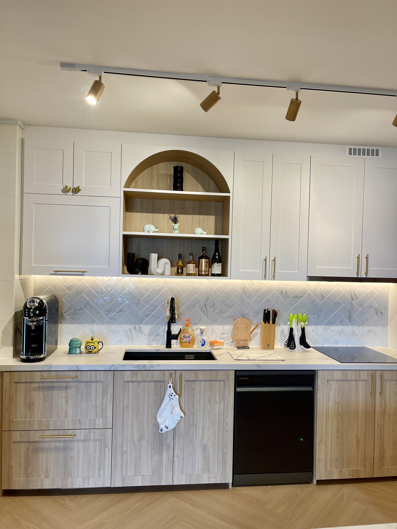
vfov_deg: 69.4
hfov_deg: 54.9
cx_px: 198
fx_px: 382
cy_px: 264
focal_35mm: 25
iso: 80
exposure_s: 1/100
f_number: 1.6
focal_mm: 5.1
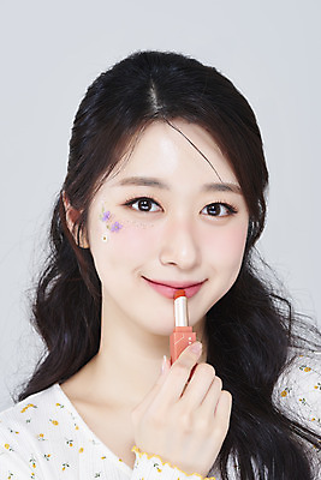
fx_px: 1403
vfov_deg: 19.4
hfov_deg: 13.1
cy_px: 240
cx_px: 160
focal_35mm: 105
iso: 64
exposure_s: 1/125
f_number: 11
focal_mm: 105
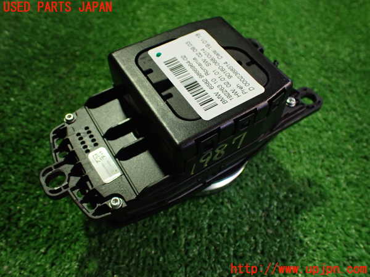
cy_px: 138
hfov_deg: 60.0
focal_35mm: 30
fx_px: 321
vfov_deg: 46.8
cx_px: 185
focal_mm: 5.4
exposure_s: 1/80
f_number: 2.3
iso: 800
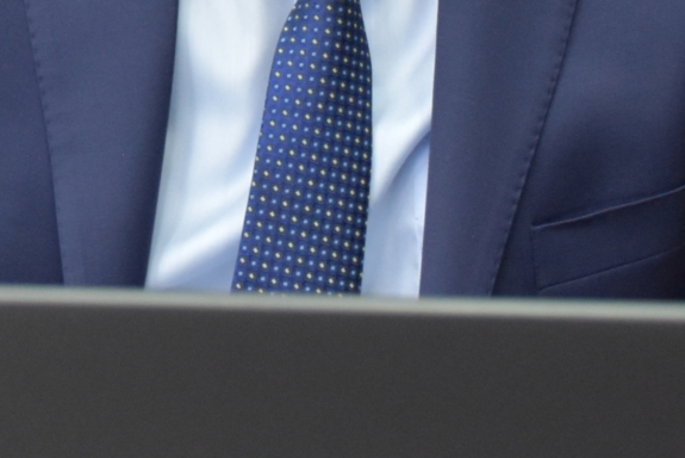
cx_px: -145
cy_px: -242
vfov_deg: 7.5
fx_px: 3431
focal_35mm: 180
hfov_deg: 11.2
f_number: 4
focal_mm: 27
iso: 1400
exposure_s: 1/60
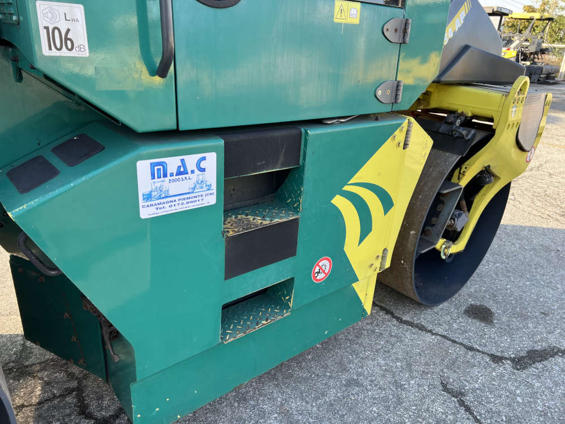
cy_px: 212
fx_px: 424
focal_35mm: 26
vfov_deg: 53.1
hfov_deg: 67.3
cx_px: 282
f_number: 1.5
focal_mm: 5.7
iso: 50
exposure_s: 1/306
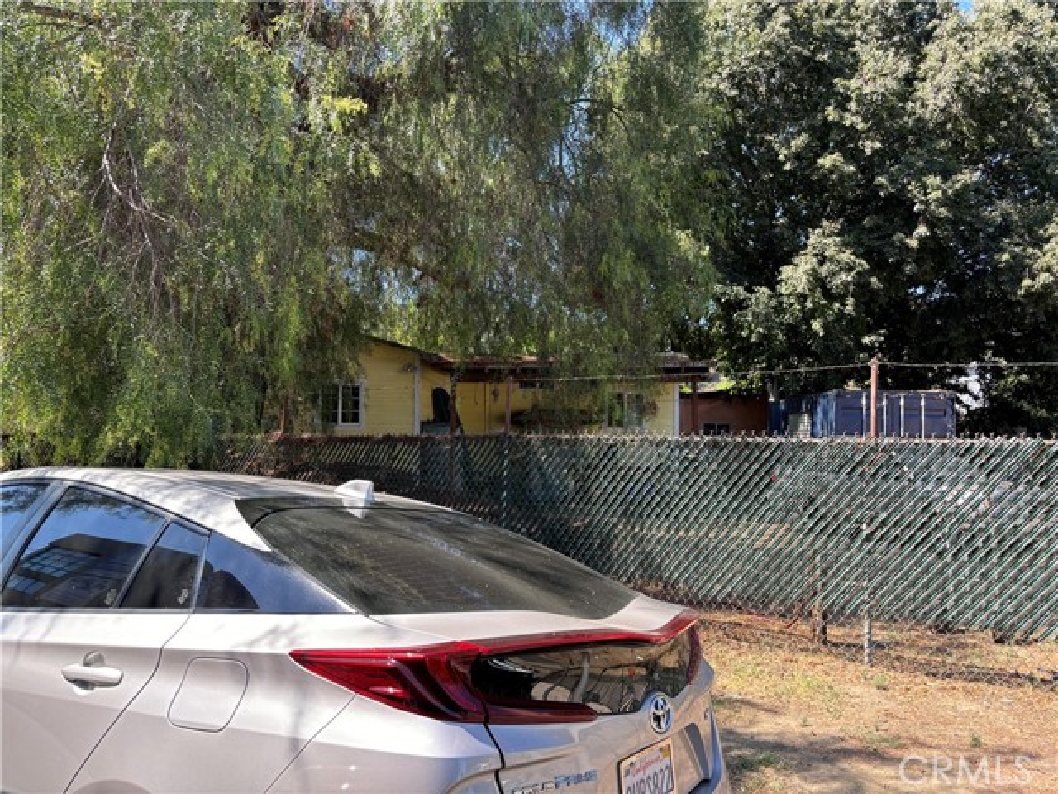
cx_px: 529
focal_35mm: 26
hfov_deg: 67.3
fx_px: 795
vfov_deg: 53.1
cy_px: 397
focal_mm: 5.96
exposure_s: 1/462
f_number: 1.6
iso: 50
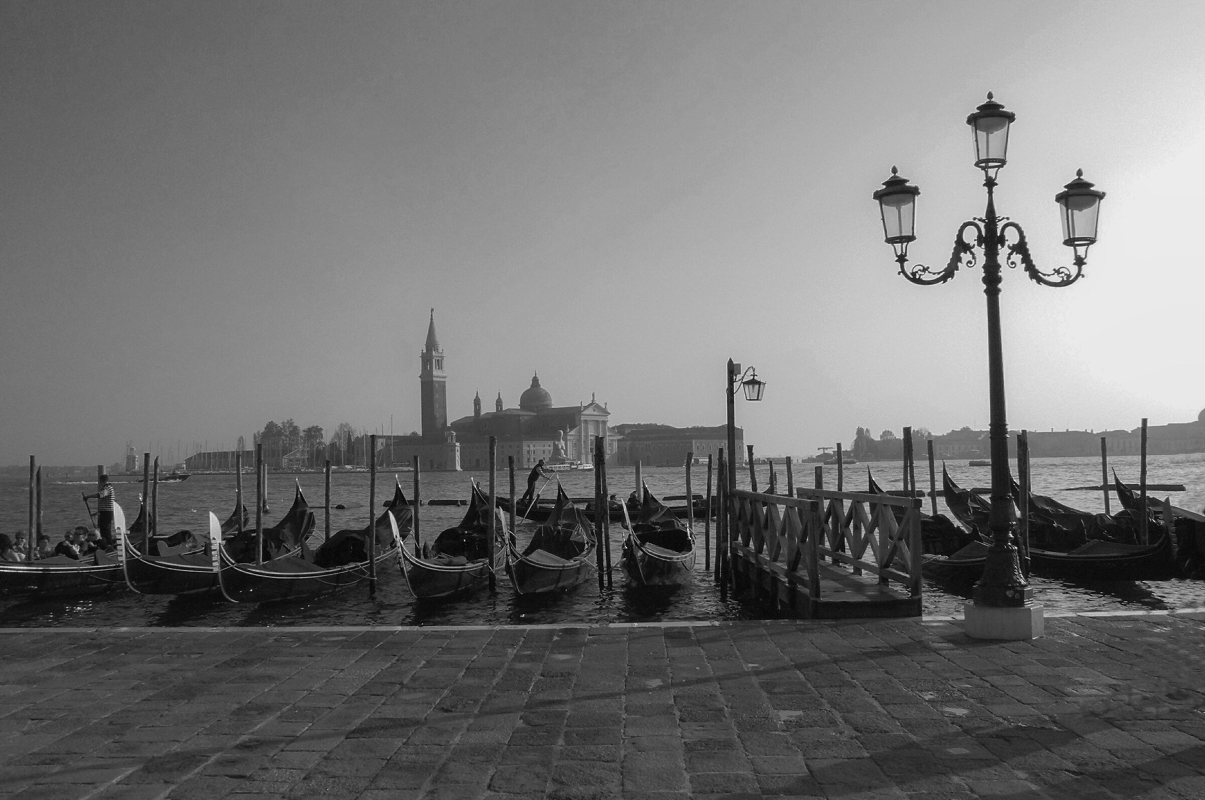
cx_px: 602
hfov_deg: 53.2
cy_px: 400
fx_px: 1204
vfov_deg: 36.8
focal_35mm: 36
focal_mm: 24
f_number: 13
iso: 1600
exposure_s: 1/1500
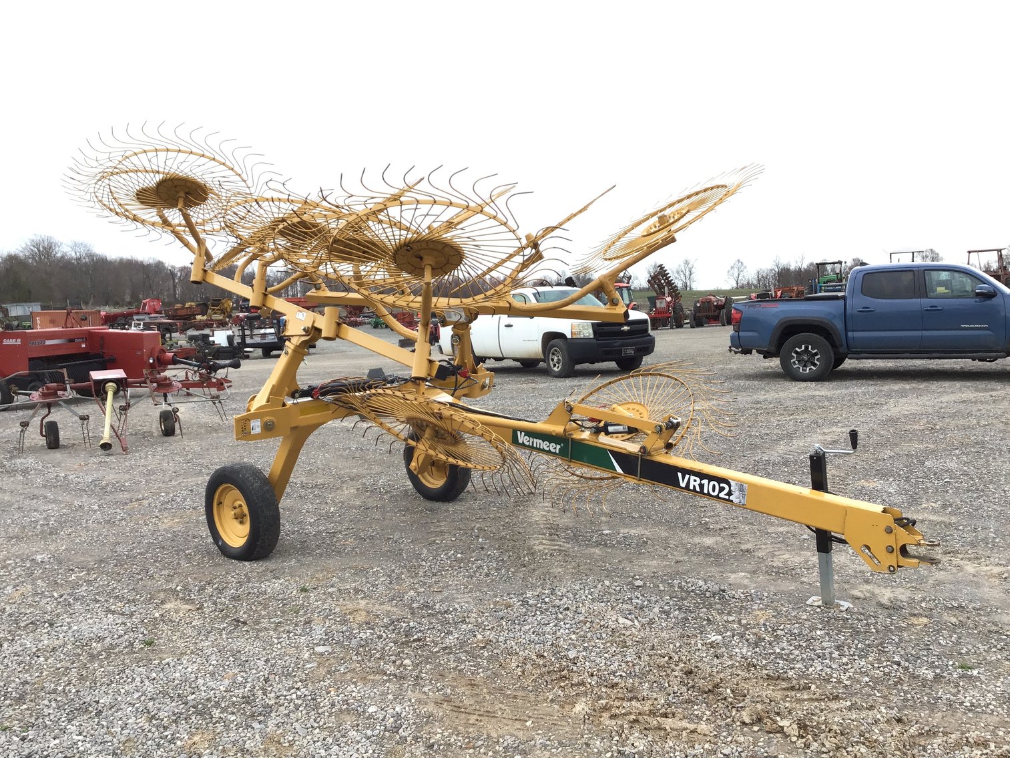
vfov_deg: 45.4
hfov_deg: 58.3
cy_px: 379
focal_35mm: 31
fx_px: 905
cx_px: 505
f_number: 2.4
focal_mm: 3.3
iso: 32
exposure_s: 1/120
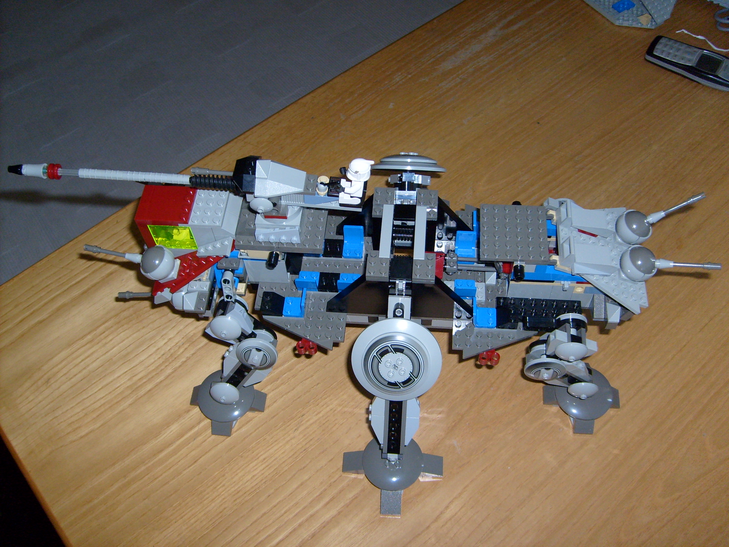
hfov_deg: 52.6
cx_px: 364
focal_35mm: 35
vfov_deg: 40.7
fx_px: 737
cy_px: 274
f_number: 2.8
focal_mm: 5.8
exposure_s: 1/45
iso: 100
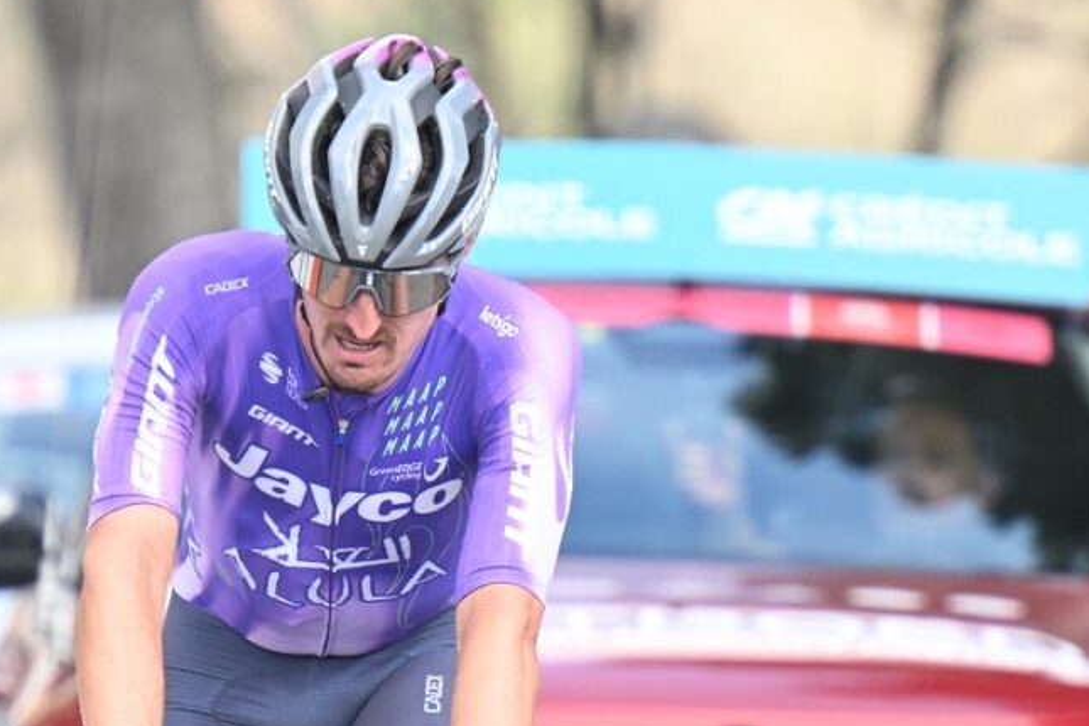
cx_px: 397
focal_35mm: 857
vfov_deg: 1.6
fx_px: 25922
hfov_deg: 2.4
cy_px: 528
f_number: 5.6
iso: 1600
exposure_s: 1/1000
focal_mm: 360
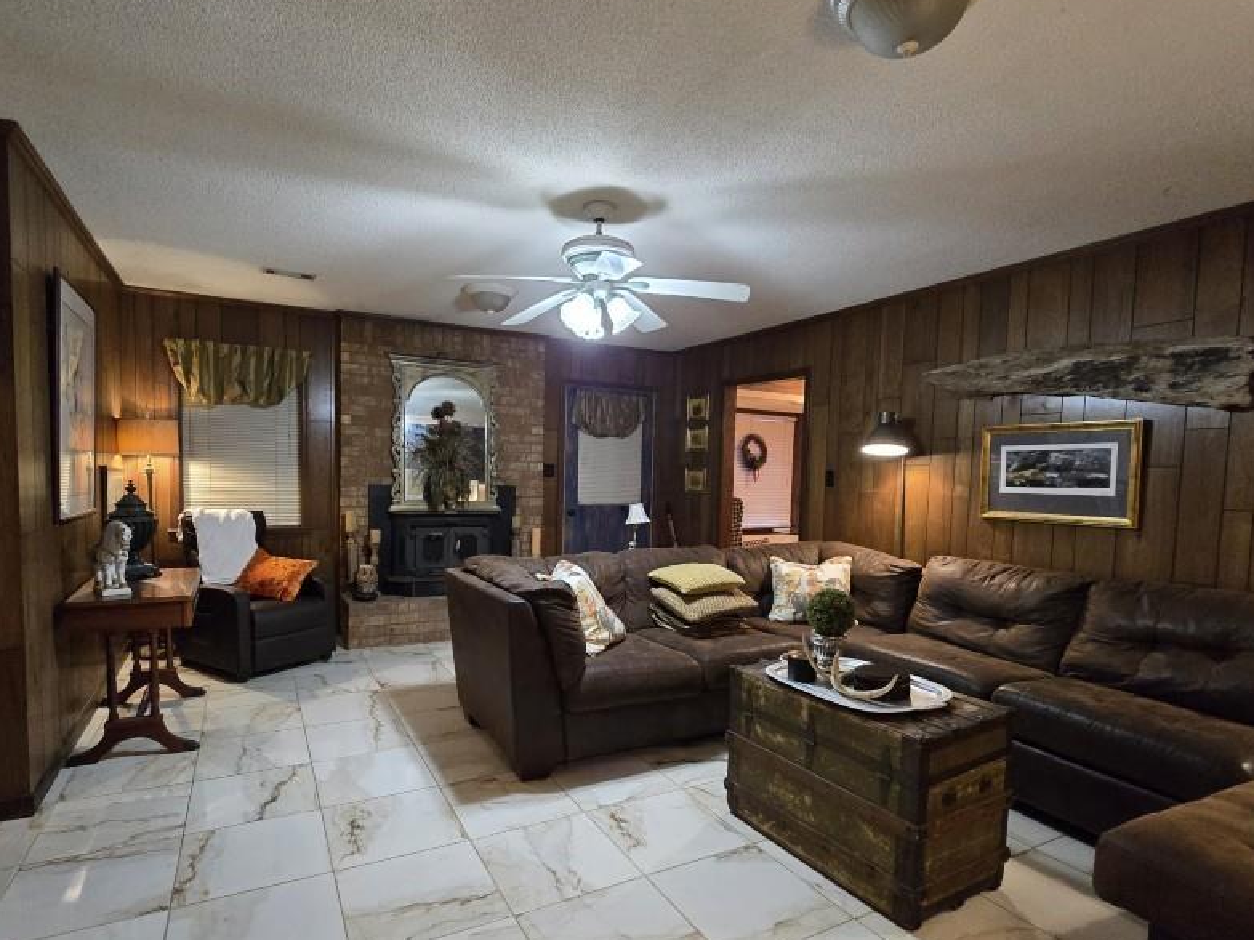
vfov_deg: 74.5
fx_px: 616
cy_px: 514
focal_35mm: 17
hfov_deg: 91.0
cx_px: 609
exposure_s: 1/60
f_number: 2.2
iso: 800
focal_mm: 2.2
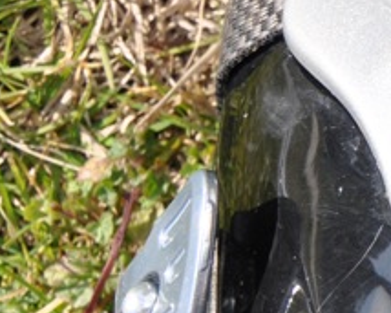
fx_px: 2117
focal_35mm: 183
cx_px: 965
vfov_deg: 8.4
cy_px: 2
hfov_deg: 9.3
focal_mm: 26
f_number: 11
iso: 200
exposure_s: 1/200
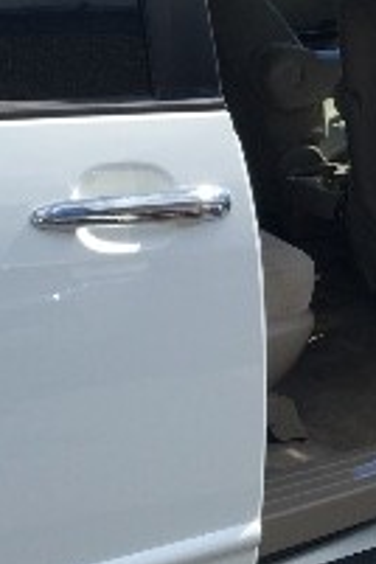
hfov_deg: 13.4
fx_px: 1504
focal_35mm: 96
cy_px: 216
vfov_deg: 21.2
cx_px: 578
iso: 25
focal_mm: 4.15
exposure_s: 1/1012
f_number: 2.2
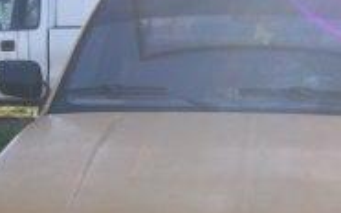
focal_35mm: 87
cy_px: 204
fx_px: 808
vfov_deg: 14.8
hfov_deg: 23.7
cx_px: 227
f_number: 2.8
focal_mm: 5.7
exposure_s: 1/310
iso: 64
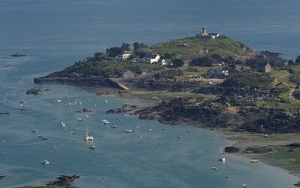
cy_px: 102
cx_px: 121
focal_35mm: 232
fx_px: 1896
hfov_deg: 9.0
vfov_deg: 5.7
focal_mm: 170
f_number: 7.1
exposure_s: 1/1600
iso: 400
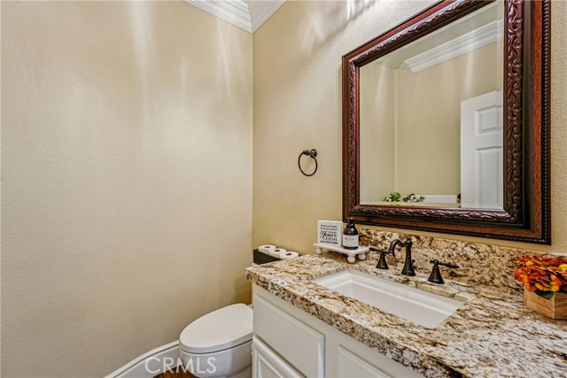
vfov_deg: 81.2
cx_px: 284
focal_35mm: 14
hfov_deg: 104.2
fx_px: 221
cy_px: 189
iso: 400
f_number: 8
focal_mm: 14
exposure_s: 1/10
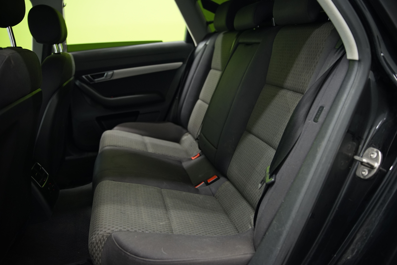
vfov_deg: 46.4
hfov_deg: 65.5
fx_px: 309
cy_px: 132
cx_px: 198
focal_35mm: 28
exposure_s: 1/30
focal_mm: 28
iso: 1000
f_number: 2.8
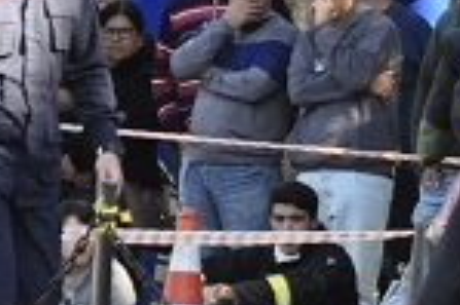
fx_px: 10415
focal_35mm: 816
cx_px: 417
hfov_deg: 2.5
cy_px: 200
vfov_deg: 1.7
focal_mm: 135
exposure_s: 1/800
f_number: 5.6
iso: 2200
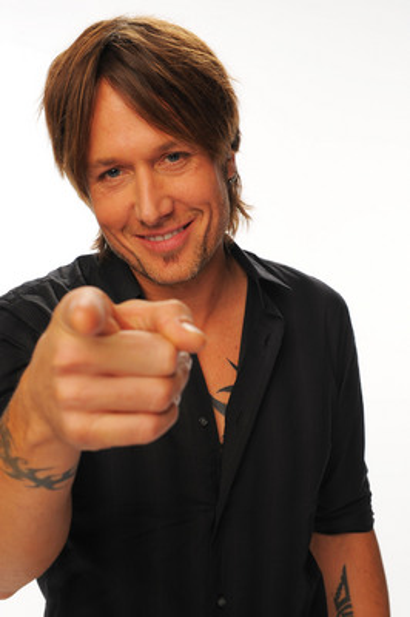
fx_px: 856
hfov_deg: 26.9
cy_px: 308
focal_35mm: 50
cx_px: 205
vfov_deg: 39.6
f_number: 7.1
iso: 200
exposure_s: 1/200
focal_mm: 50
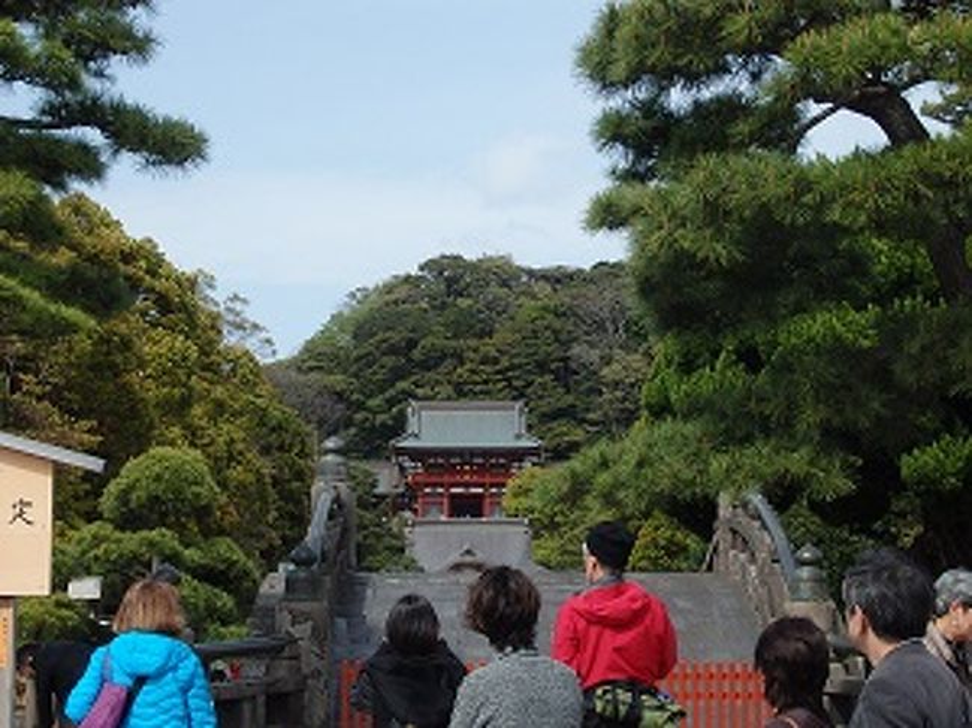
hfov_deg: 22.3
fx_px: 2470
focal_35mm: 88
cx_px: 486
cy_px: 364
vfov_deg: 16.8
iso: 125
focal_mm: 15.8
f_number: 4.8
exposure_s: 1/640
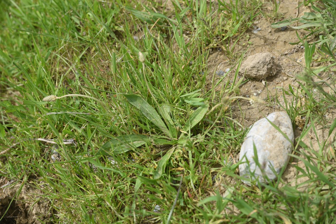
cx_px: 168
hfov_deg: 28.8
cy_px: 112
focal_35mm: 70
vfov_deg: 19.5
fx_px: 653
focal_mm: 70
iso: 160
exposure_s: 1/500
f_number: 7.1
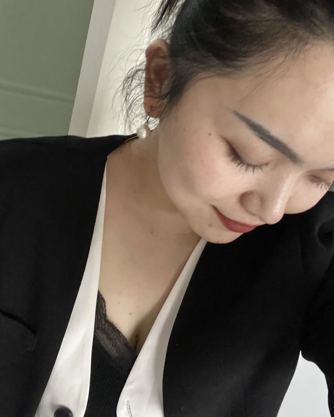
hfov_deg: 45.8
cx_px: 167
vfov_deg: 55.7
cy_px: 214
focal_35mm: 32
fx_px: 395
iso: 800
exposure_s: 1/27
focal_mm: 2.71
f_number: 2.2
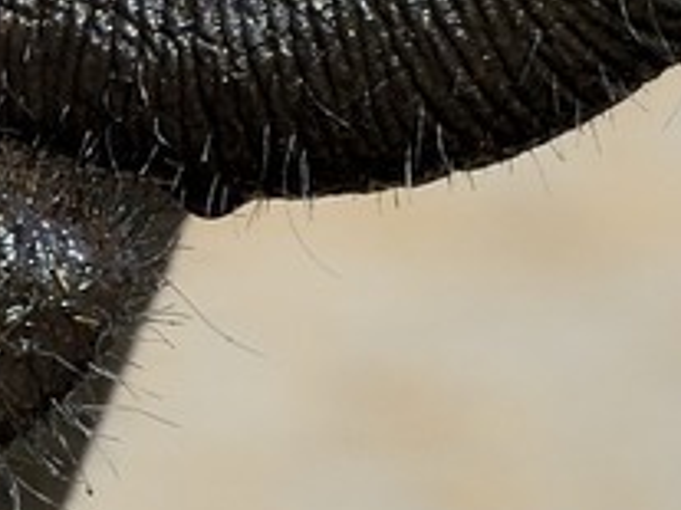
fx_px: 40896
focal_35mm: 2080
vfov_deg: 0.7
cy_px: 207
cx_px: -1579
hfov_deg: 1.0
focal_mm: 280
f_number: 10
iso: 400
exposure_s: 1/500
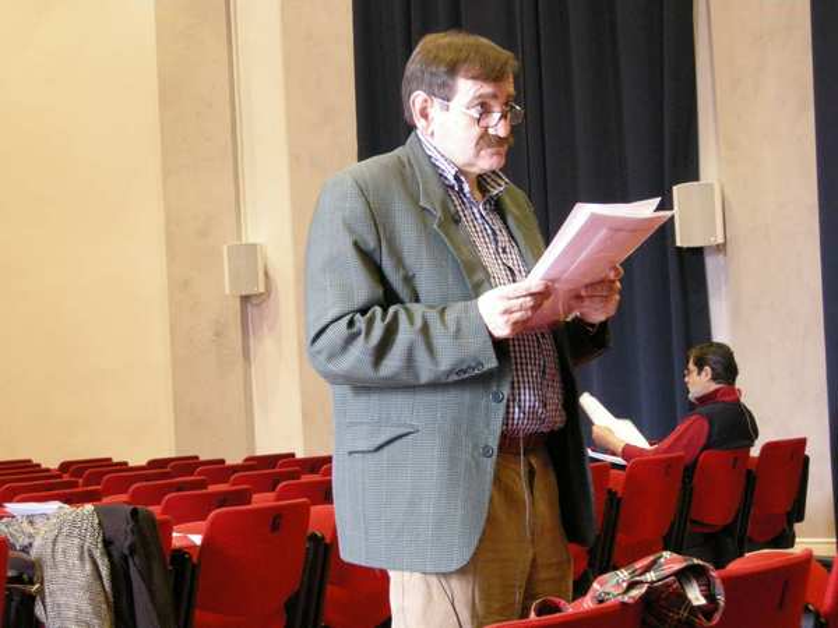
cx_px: 419
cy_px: 314
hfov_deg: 26.0
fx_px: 1816
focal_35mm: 75
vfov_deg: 19.6
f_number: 3.9
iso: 400
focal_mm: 15.7
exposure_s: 1/9.2
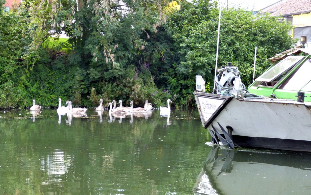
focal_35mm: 101
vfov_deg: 13.0
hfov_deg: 20.6
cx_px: 155
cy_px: 88
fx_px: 856
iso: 400
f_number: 4
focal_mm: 17.2
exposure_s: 1/250
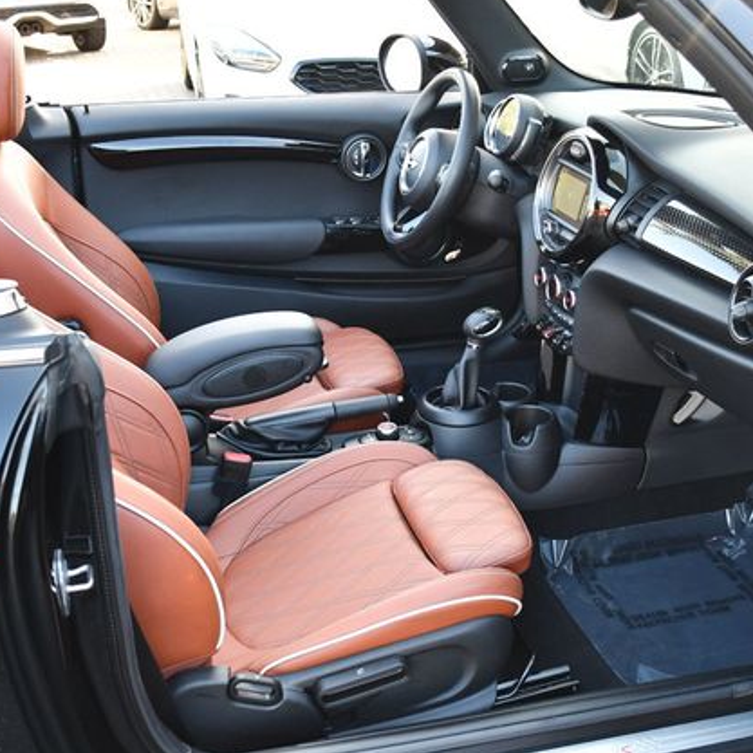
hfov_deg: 36.0
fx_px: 1157
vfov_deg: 36.1
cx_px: 350
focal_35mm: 47
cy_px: 377
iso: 720
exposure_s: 1/250
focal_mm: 18
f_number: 3.5
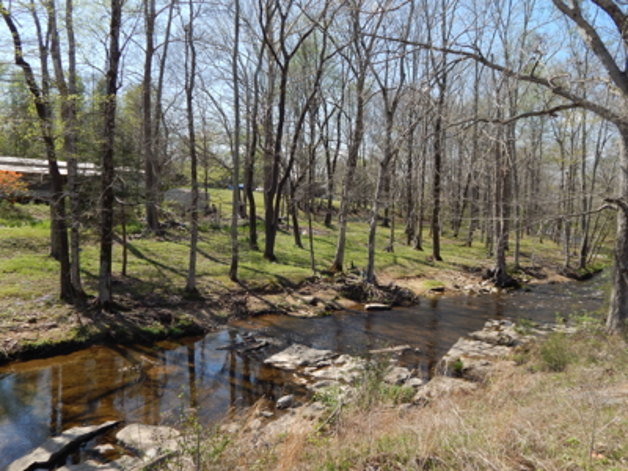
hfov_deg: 63.4
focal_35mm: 28
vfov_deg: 49.7
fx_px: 508
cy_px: 236
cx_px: 314
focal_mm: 5.1
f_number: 3.2
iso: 200
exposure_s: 1/1500
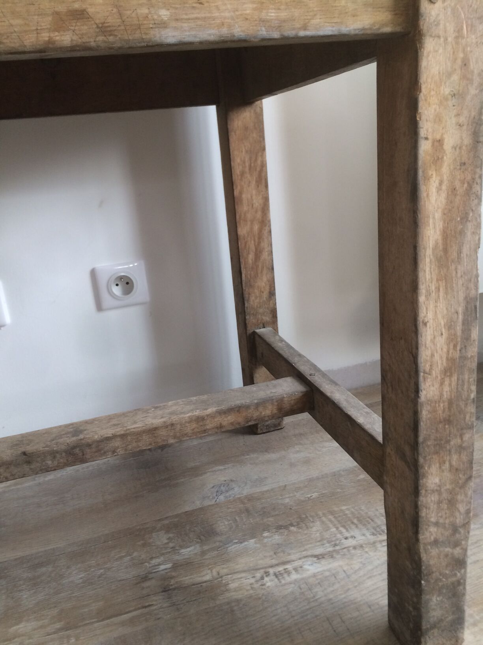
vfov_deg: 61.7
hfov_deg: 48.2
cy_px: 322
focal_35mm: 29
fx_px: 540
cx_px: 242
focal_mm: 4.15
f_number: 2.2
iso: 100
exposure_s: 1/33
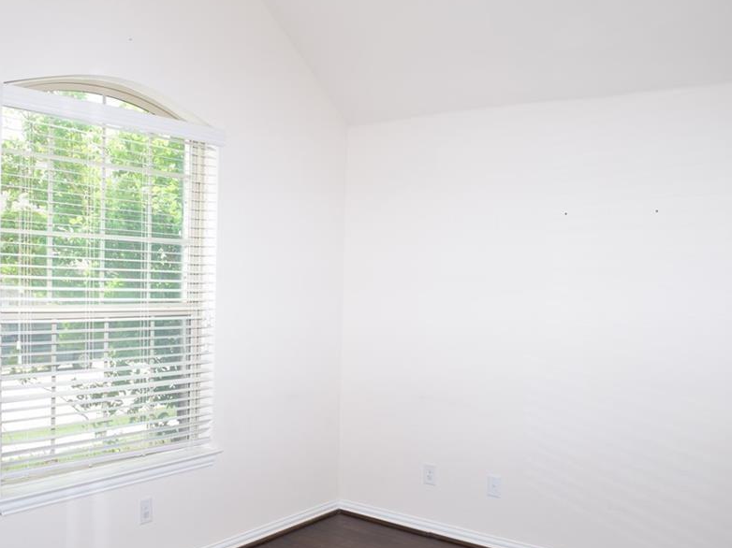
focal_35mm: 34
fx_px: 719
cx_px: 284
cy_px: 310
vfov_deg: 41.7
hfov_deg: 53.5
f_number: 7.1
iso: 400
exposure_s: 1/200
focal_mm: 18
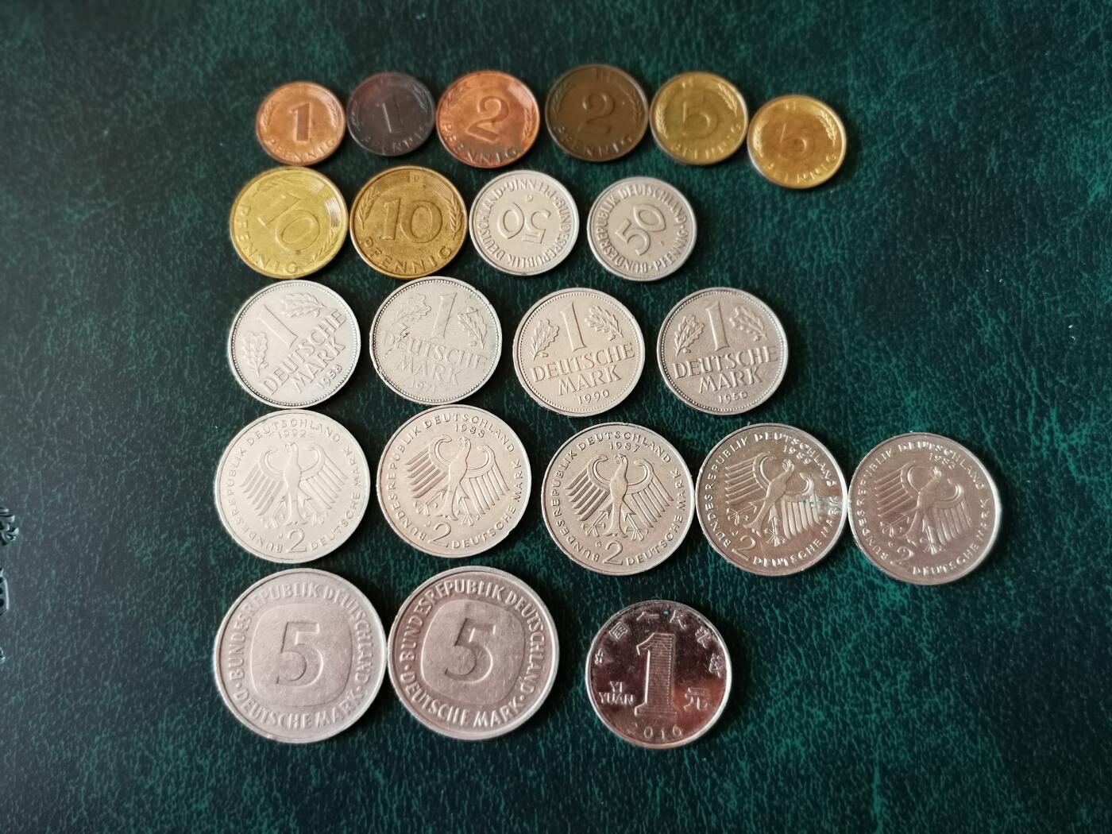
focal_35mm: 32
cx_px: 556
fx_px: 1028
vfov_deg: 44.2
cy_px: 417
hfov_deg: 56.8
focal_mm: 5.56
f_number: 4
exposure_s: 1/50
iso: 200
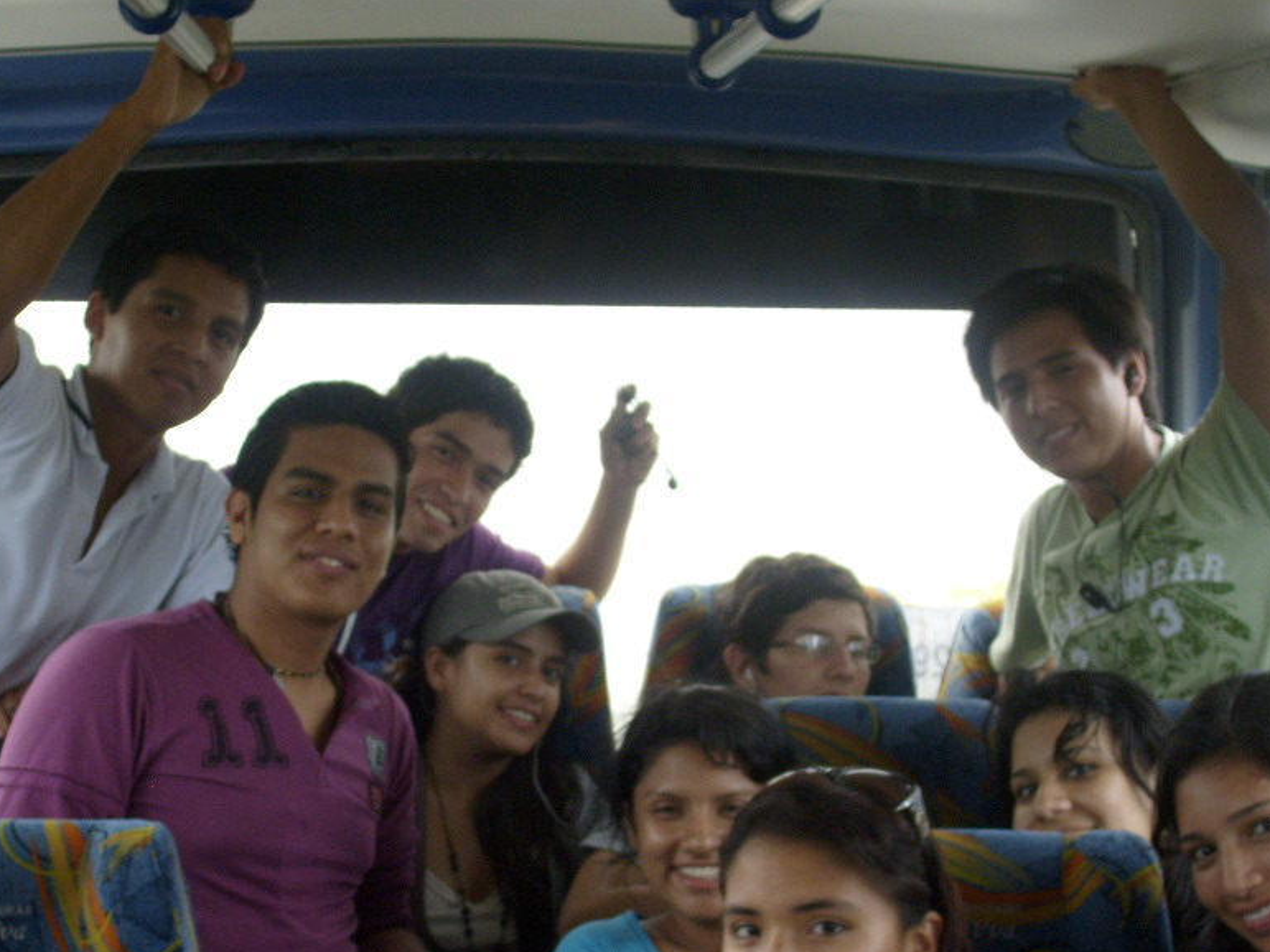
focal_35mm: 81
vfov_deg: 18.2
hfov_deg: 24.1
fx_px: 2971
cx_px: 516
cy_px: 629
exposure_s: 1/90
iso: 80
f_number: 3.6
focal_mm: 10.3
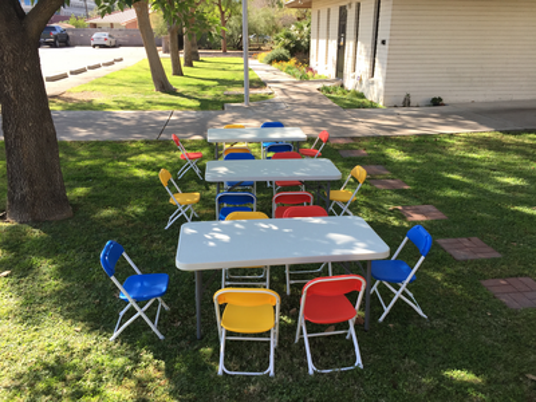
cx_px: 268
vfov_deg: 48.2
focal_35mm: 29
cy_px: 201
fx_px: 449
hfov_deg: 61.7
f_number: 2.2
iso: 32
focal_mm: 4.15
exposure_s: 1/460
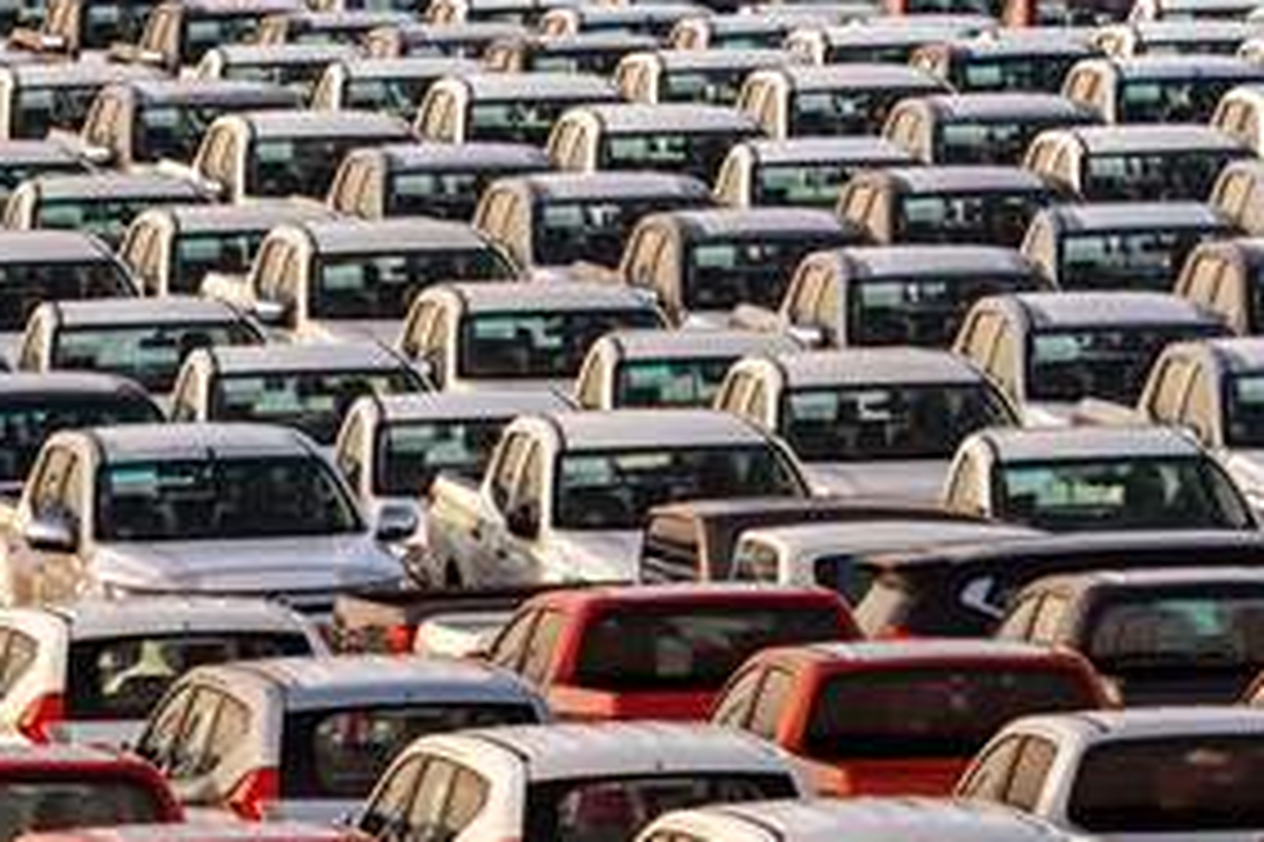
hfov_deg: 3.9
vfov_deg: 2.6
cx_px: 450
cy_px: 581
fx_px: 18703
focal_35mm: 533
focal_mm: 300
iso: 320
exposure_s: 1/500
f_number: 5.6
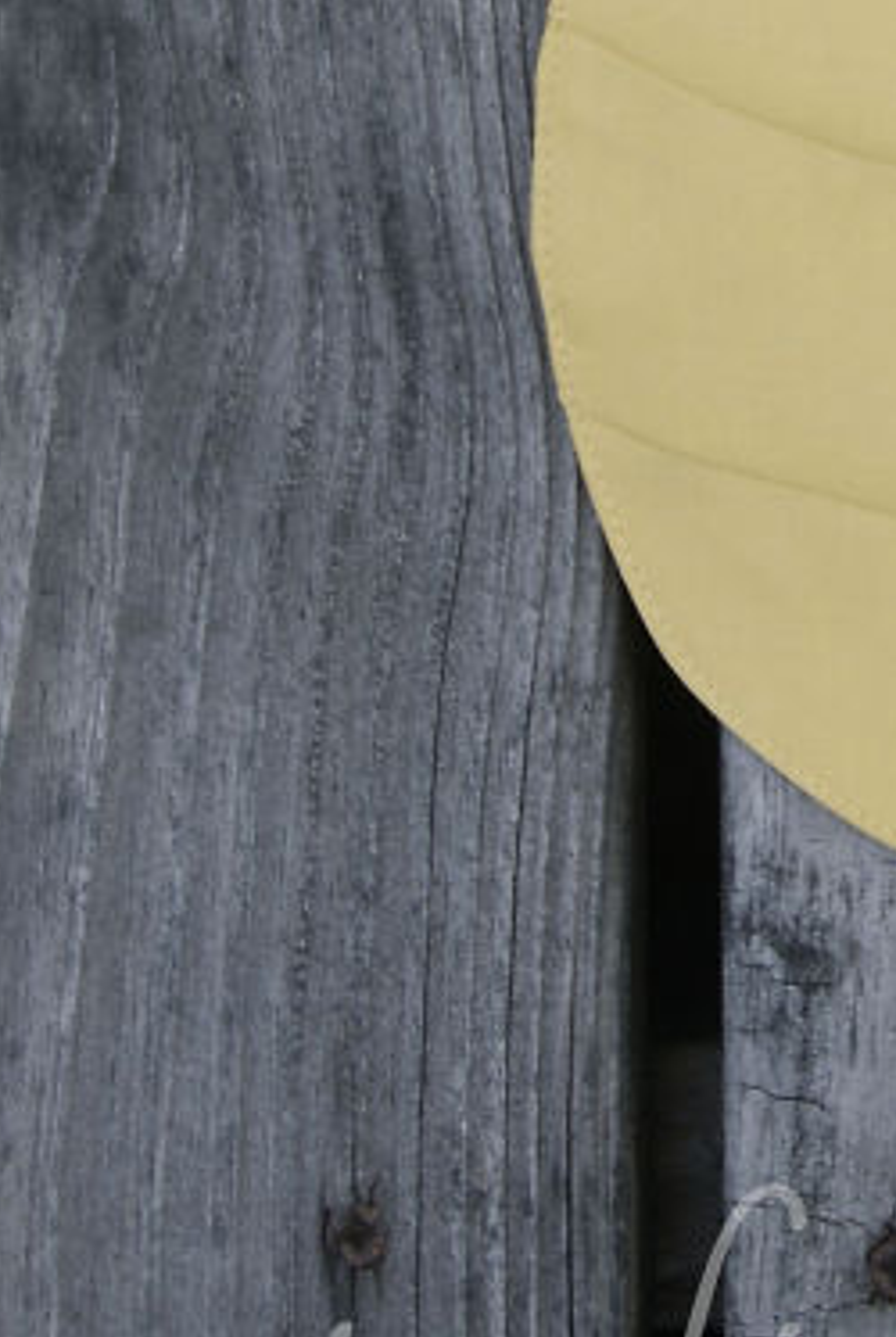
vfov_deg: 13.5
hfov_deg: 9.1
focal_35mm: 148
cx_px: 1233
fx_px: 5505
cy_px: -233
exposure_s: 1/80
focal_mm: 28
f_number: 8
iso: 100
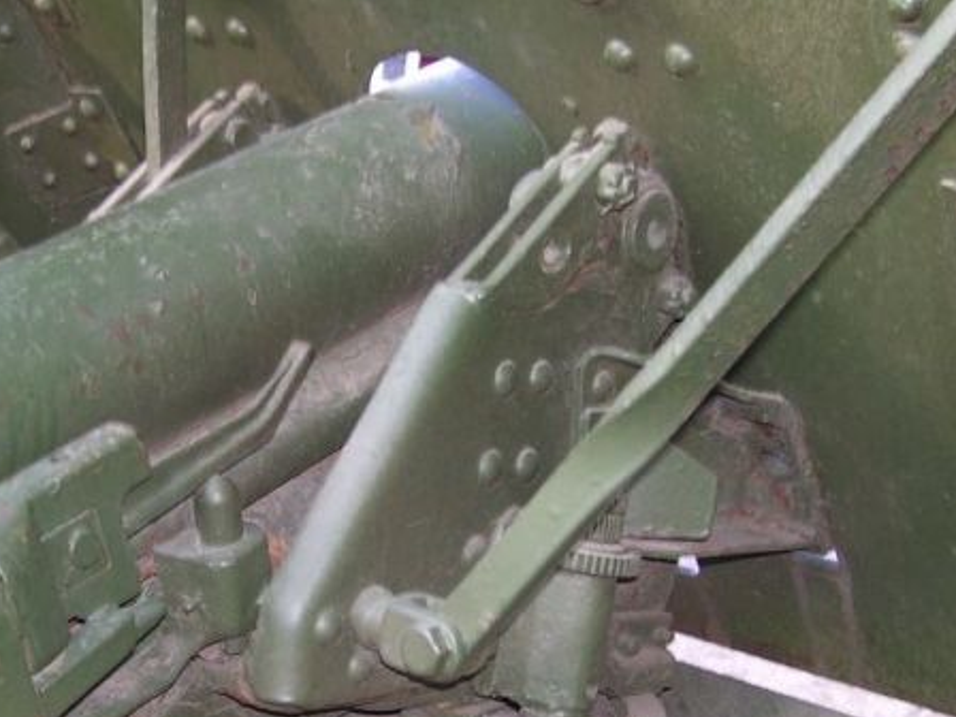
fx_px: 1823
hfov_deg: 29.2
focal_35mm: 66
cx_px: 341
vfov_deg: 22.1
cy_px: 536
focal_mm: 6
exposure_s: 1/60
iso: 80
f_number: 2.7
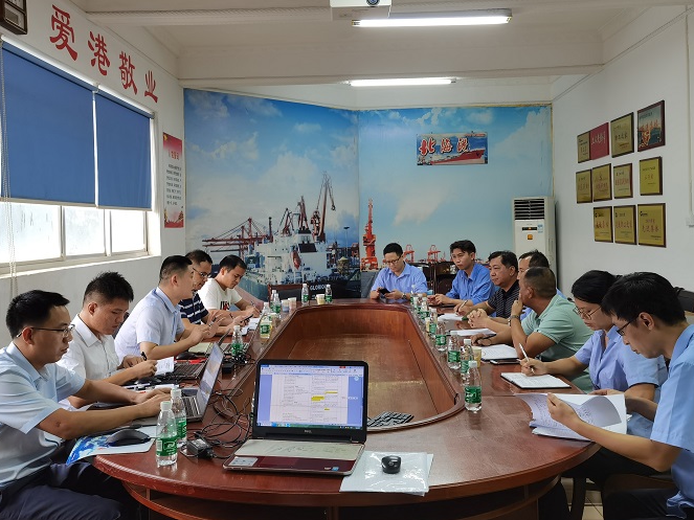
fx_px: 702
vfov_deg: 40.6
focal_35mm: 35
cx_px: 337
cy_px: 222
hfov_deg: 52.6
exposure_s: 1/100
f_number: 1.9
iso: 160
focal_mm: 6.71
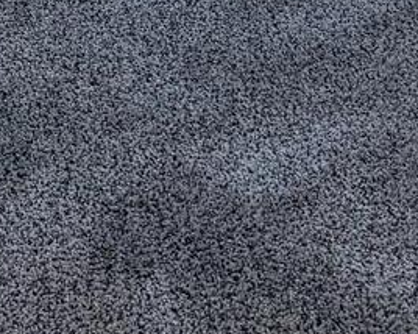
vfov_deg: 7.0
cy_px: -741
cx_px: -197
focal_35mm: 194
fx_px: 2398
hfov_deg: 9.7
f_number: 1.6
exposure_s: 1/213
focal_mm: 5.96
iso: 125
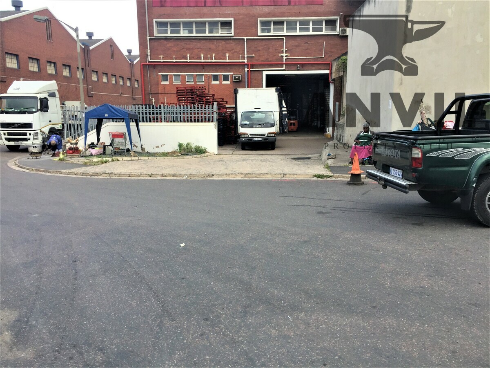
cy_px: 184
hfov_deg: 61.7
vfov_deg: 48.2
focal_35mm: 29
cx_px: 245
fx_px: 411
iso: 32
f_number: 2.2
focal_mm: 4.15
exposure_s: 1/471
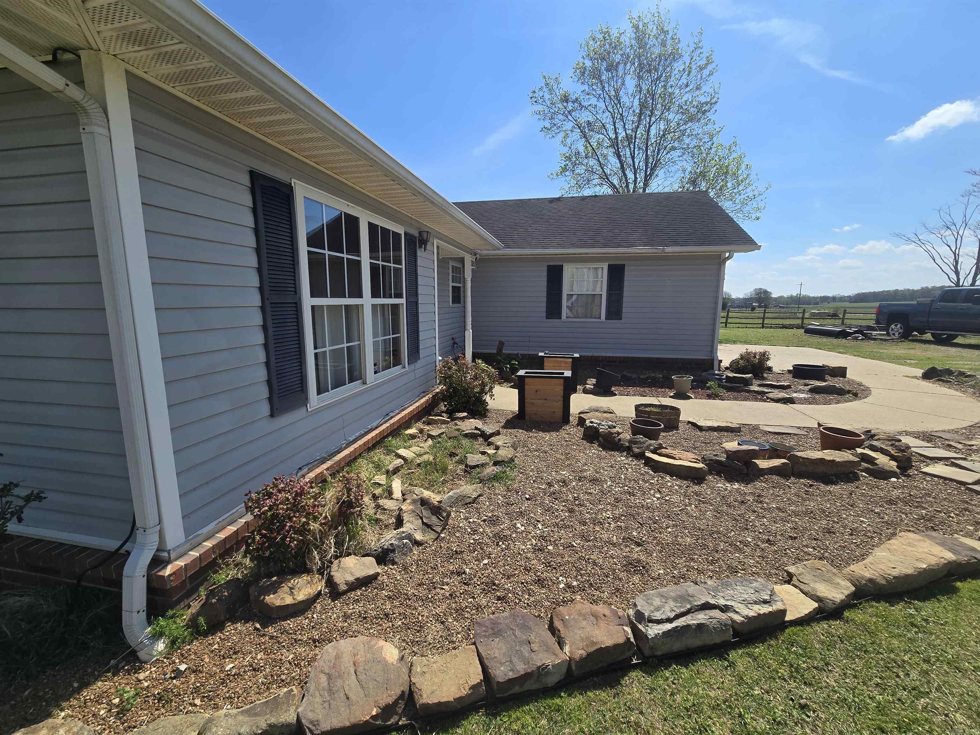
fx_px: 368
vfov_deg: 89.9
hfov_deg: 106.2
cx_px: 490
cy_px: 368
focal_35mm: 13
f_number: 2.2
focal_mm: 2.2
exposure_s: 1/2410
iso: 50
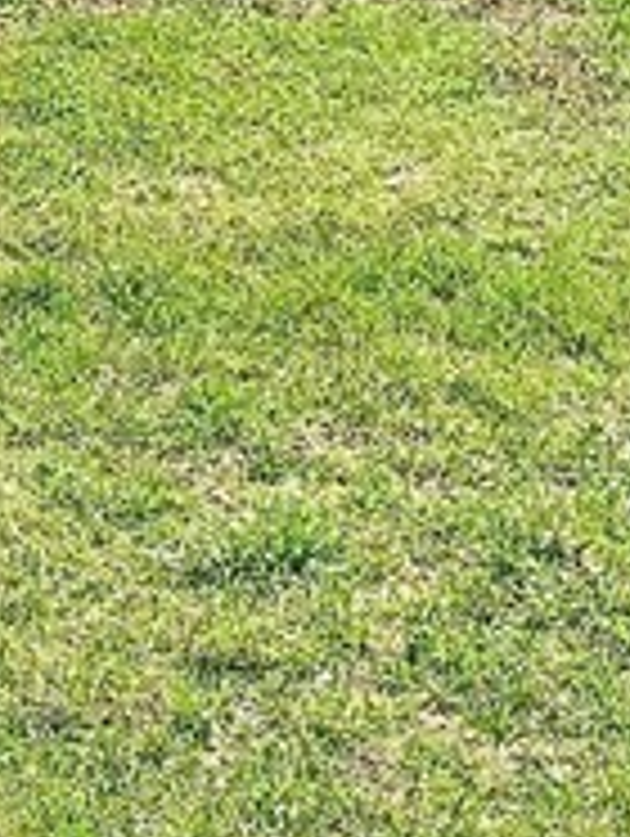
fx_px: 3462
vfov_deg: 12.5
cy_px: -716
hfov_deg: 10.3
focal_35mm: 143
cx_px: -32
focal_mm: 4.25
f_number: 1.8
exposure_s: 1/2257
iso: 25
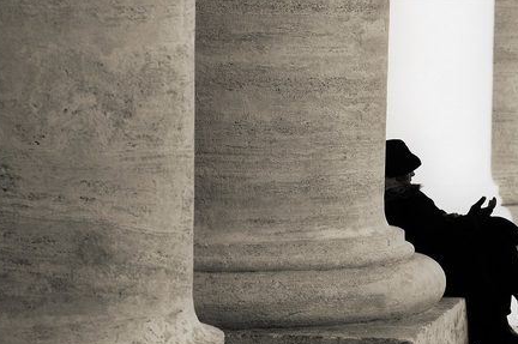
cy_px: 234
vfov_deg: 6.7
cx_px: 305
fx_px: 2932
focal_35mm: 204
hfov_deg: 10.1
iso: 200
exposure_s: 1/200
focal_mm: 98
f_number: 9
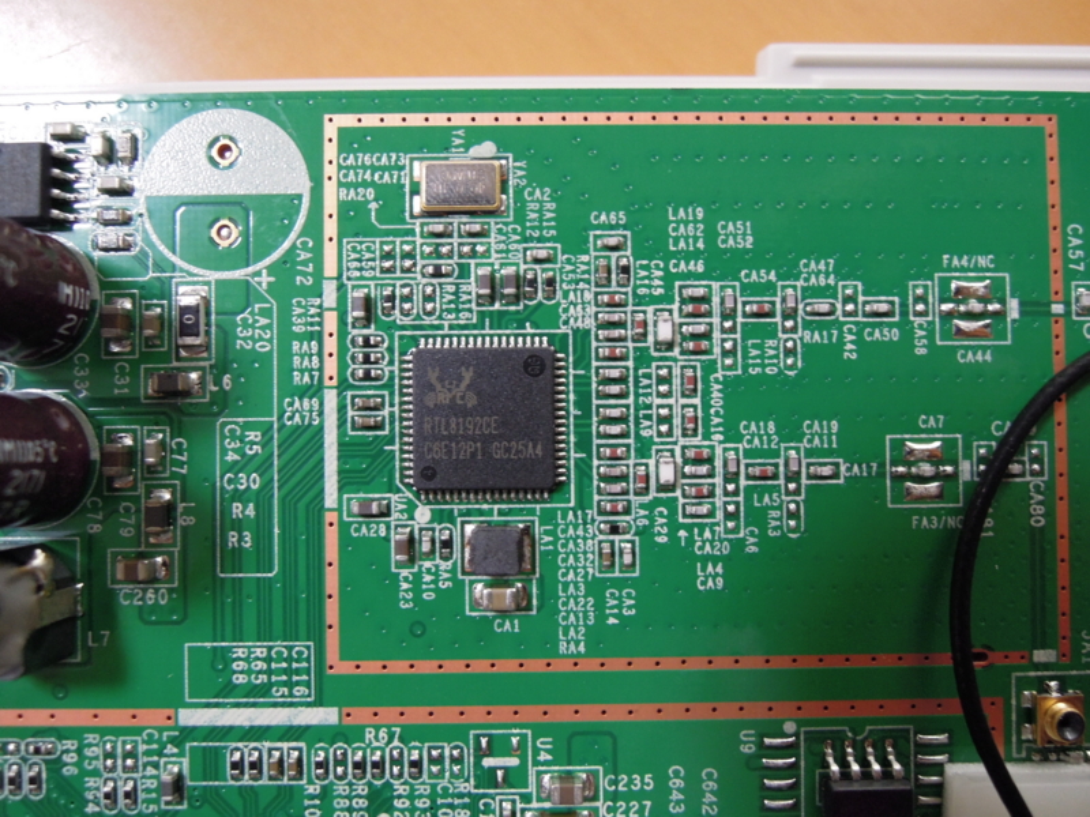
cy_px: 408
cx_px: 545
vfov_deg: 56.8
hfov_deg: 71.6
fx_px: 756
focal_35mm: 24
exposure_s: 1/20
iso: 400
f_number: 2.8
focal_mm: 4.3
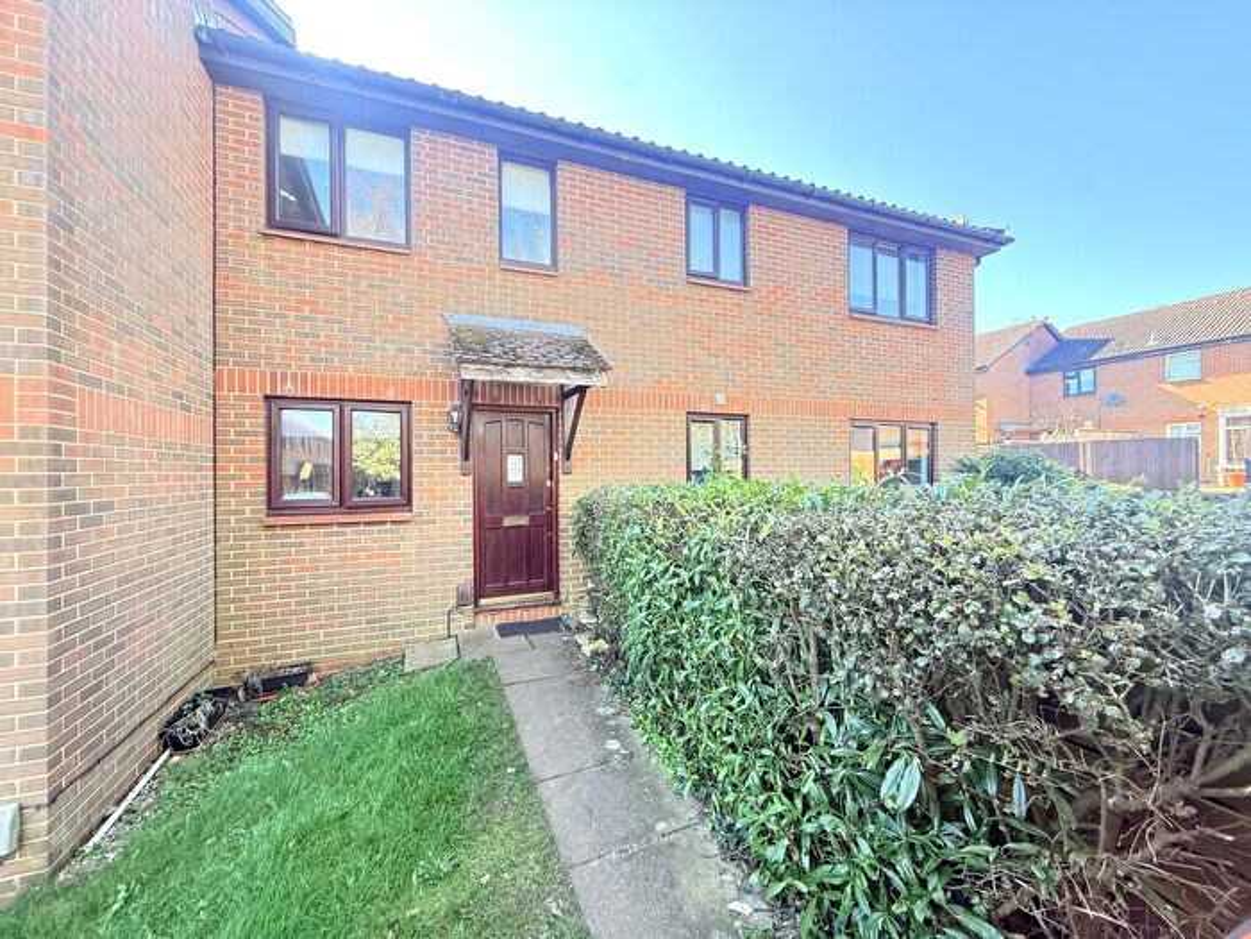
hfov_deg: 102.1
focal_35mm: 14
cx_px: 626
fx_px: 506
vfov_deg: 85.7
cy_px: 470
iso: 200
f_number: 2.2
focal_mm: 2.22
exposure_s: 1/99
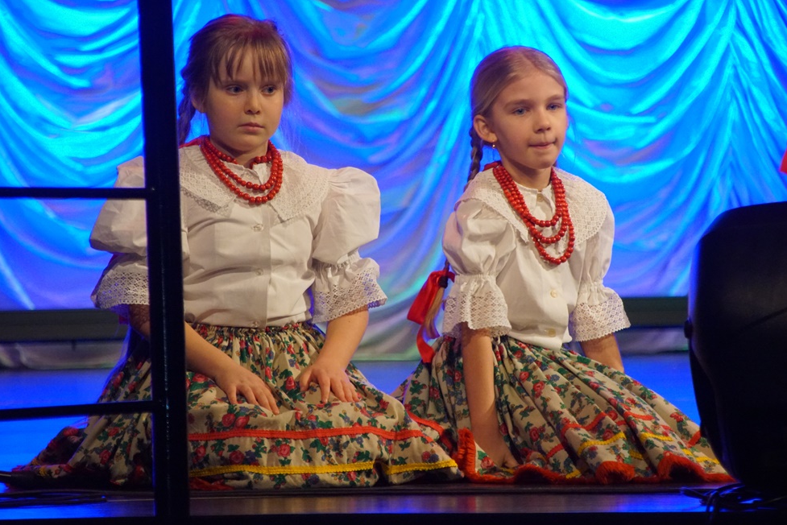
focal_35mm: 307
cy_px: 264
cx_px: 387
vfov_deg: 4.5
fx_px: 6713
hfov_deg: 6.7
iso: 3200
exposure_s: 1/50
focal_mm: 200
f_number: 6.3
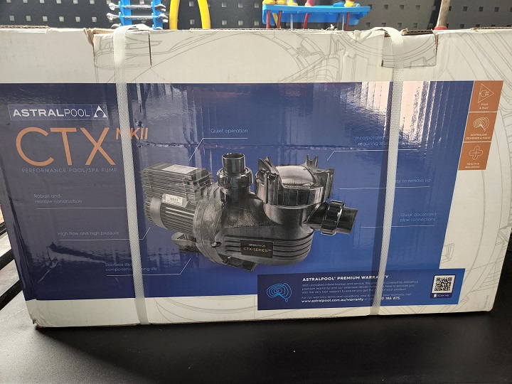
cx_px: 256
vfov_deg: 58.9
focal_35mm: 23
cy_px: 192
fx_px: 340
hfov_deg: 73.9
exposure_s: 1/100
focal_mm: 5.4
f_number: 1.8
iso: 400
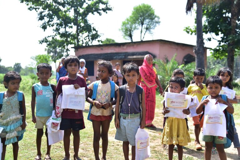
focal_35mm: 44
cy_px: 80
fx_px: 293
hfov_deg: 44.5
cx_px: 120
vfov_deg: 30.6
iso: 100
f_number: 4
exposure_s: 1/400
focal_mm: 44
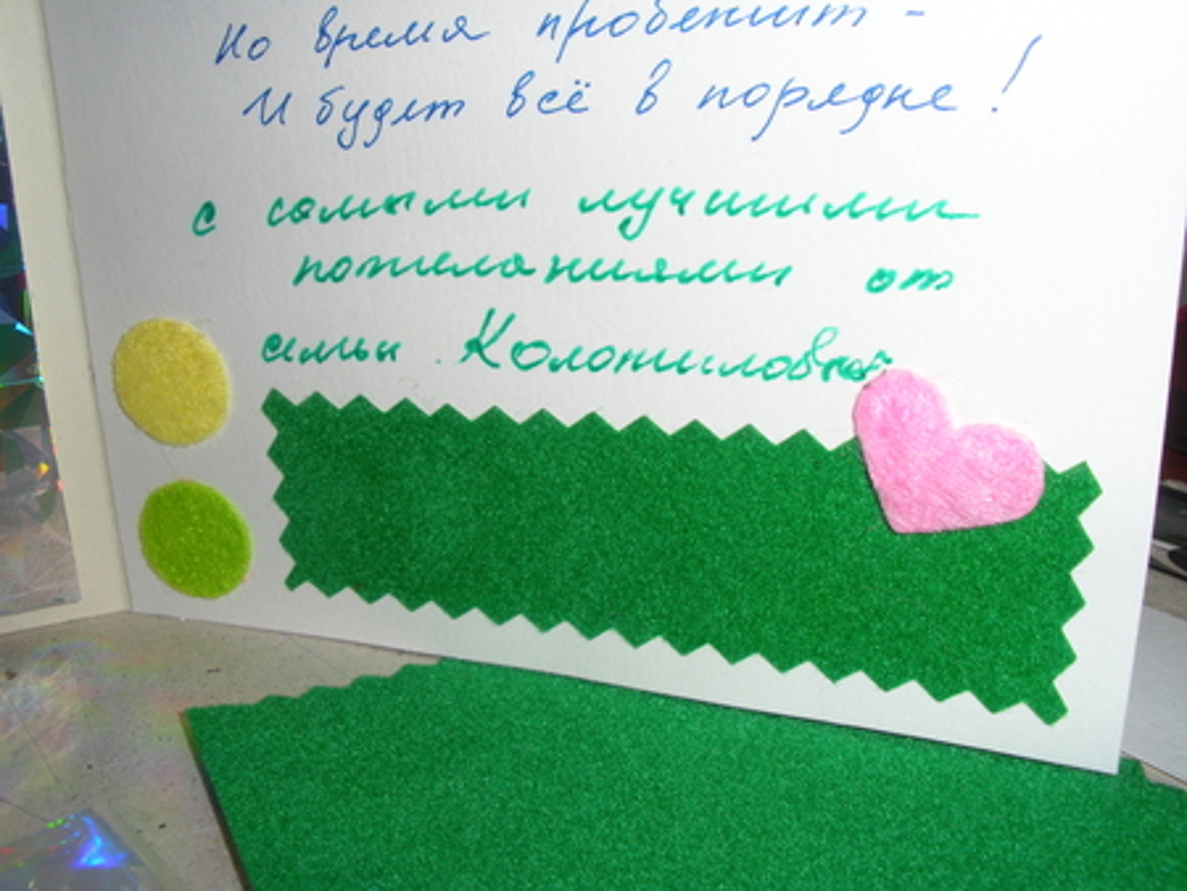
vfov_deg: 39.7
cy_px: 446
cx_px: 594
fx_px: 1235
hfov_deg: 51.3
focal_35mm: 36
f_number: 5.6
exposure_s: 1/60
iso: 64
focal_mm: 6.3
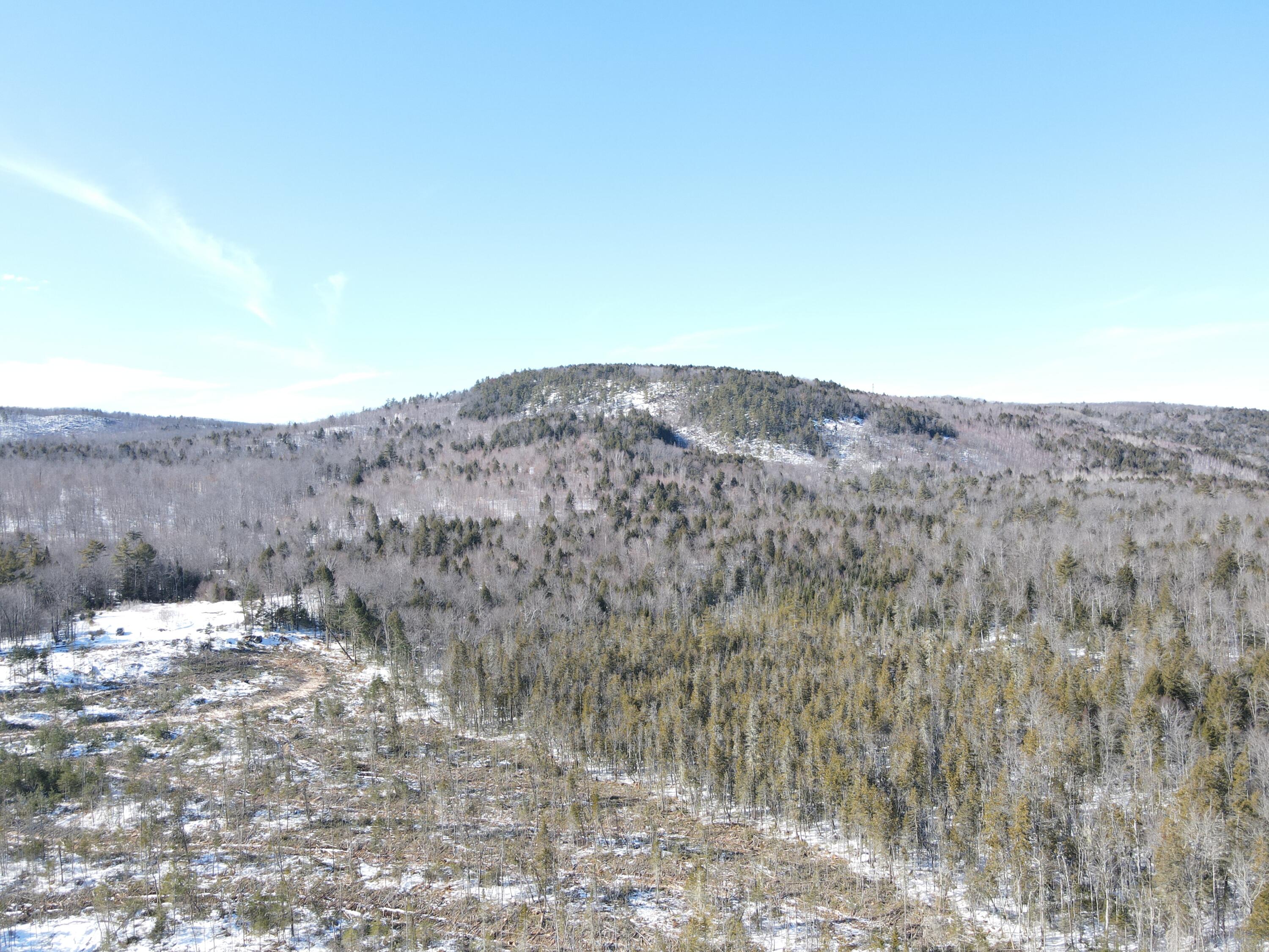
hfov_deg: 71.6
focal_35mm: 24
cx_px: 634
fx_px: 880
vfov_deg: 56.8
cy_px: 476
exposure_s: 1/250
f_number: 2.8
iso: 110
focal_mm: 4.5
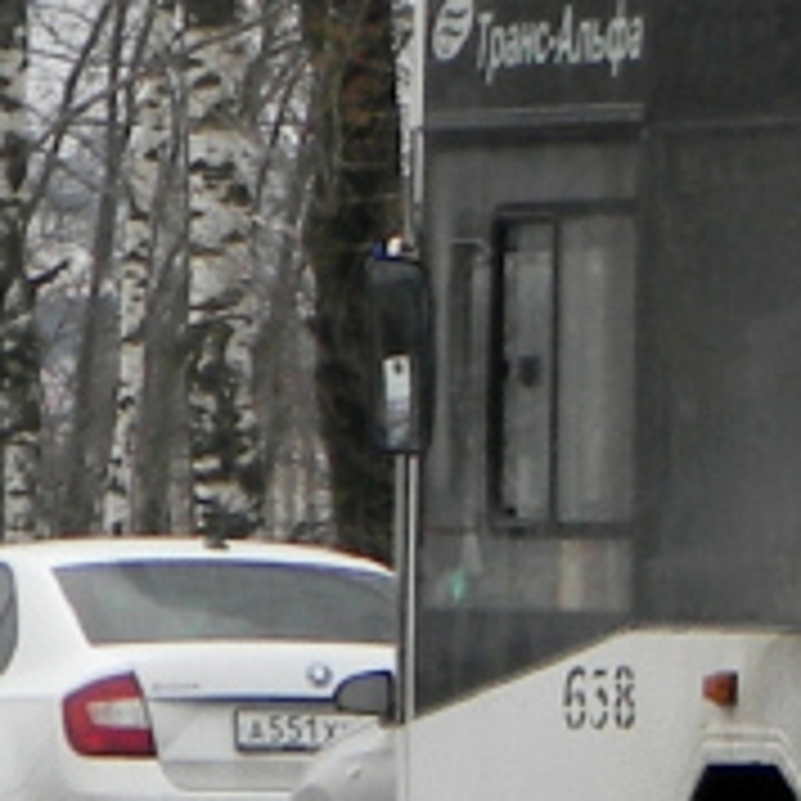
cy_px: -43
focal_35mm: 676
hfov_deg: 2.6
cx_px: 2178
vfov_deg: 2.6
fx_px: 17697
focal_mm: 19
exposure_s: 1/50.4
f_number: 4.7
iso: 80
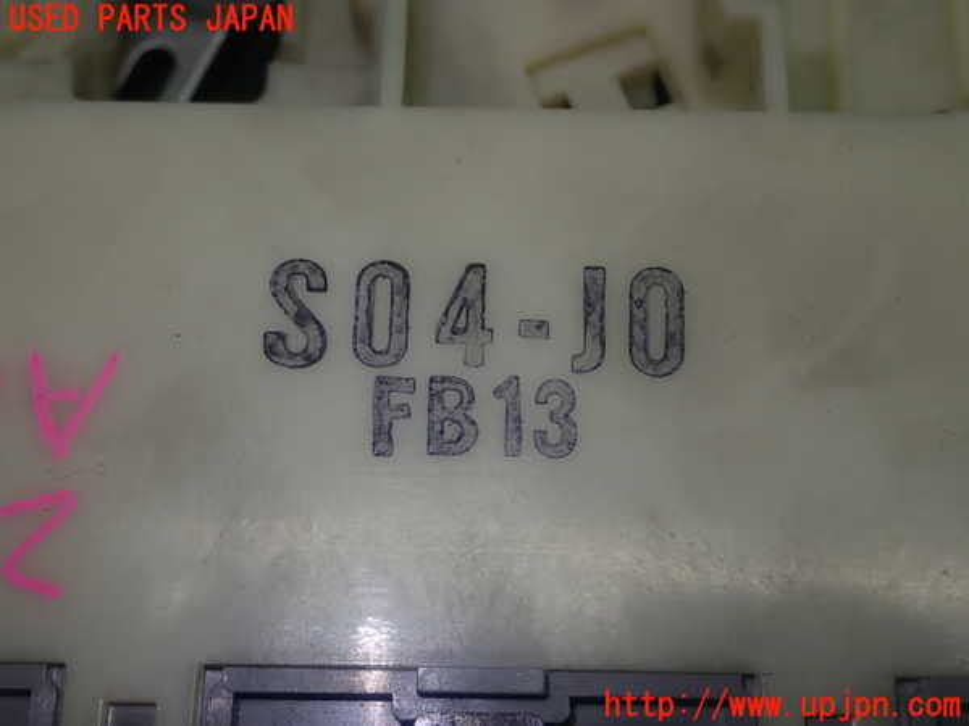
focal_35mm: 50
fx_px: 1400
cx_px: 484
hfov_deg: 38.2
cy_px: 363
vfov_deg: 29.1
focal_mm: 9.01
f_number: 3.2
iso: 125
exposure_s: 1/100
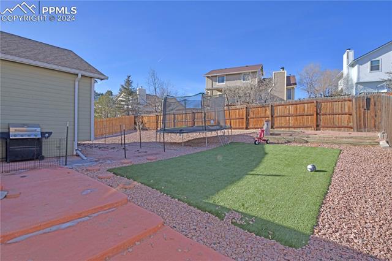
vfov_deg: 67.3
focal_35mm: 18
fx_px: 196
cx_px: 196
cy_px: 130
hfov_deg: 90.0
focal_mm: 18
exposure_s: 1/250
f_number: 20
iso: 500
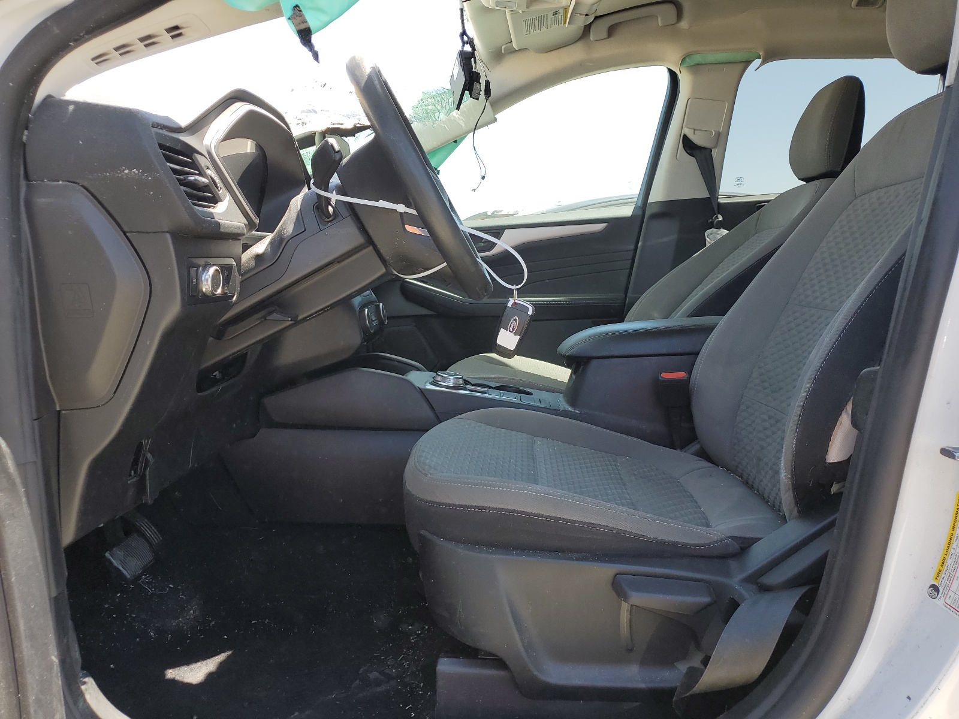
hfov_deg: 67.3
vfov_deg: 53.1
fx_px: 720
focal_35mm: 26
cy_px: 360
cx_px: 480
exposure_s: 1/556
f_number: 1.5
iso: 50
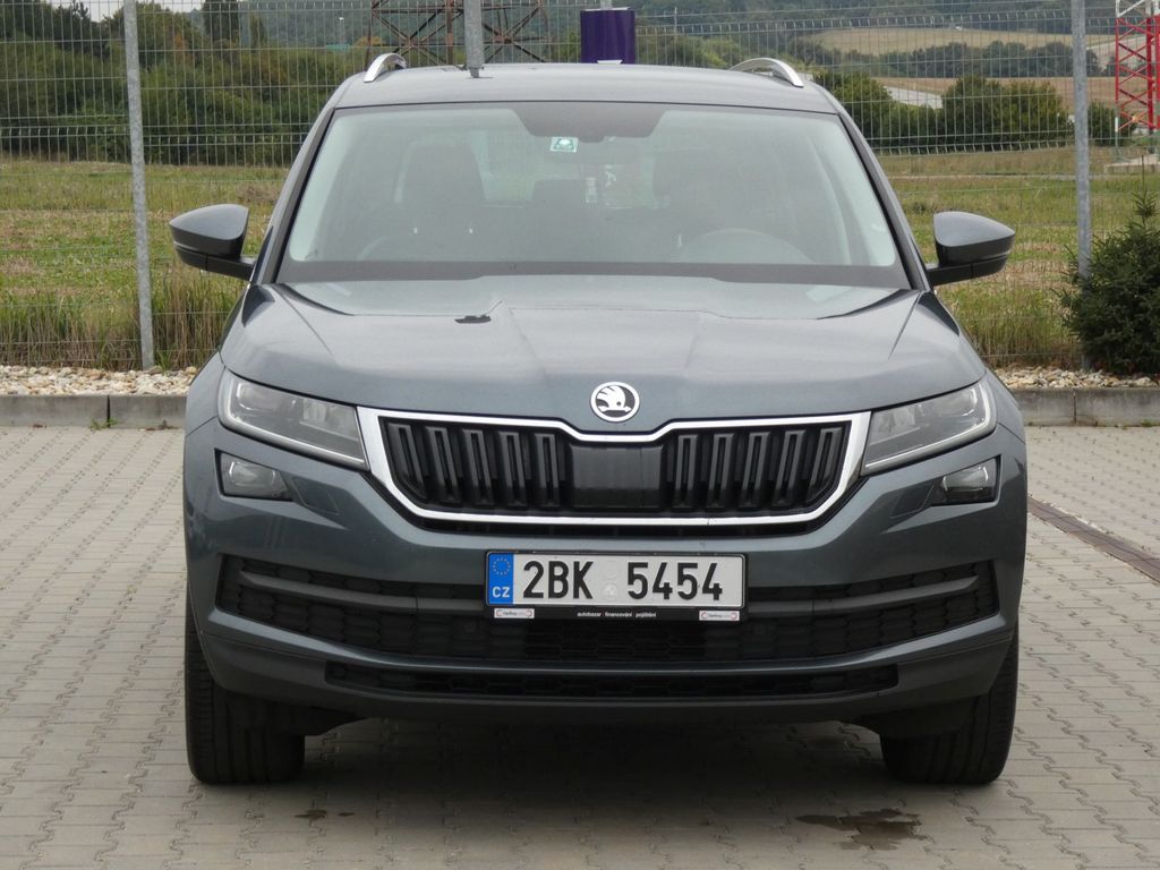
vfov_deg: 14.8
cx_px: 580
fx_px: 3351
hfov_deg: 19.6
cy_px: 435
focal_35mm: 100
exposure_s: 1/80
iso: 250
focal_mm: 17.9
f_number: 5.6
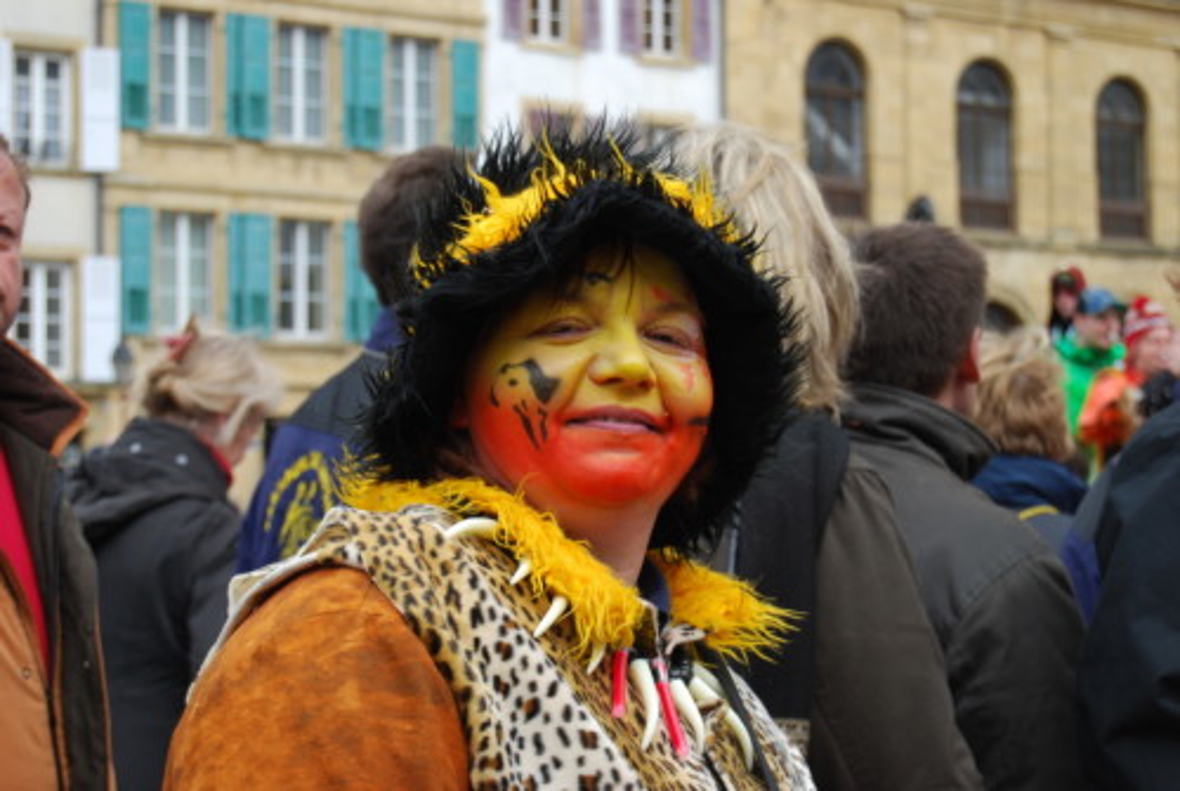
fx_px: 2708
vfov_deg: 16.6
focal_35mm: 82
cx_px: 590
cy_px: 396
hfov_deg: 24.6
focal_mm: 55
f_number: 5.6
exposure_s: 1/125
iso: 140
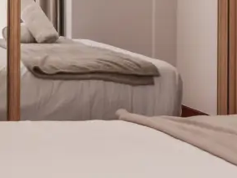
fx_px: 623
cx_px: -162
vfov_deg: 15.8
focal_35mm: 91
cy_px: -20
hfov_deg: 18.1
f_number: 9
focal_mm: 14
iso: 100
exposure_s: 1/100
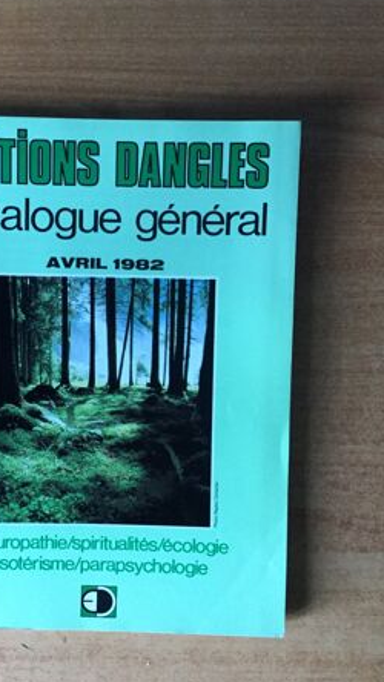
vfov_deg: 52.8
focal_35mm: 38
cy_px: 336
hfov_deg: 30.9
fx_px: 687
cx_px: 119
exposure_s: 1/33
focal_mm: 3.3
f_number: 2.4
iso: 160
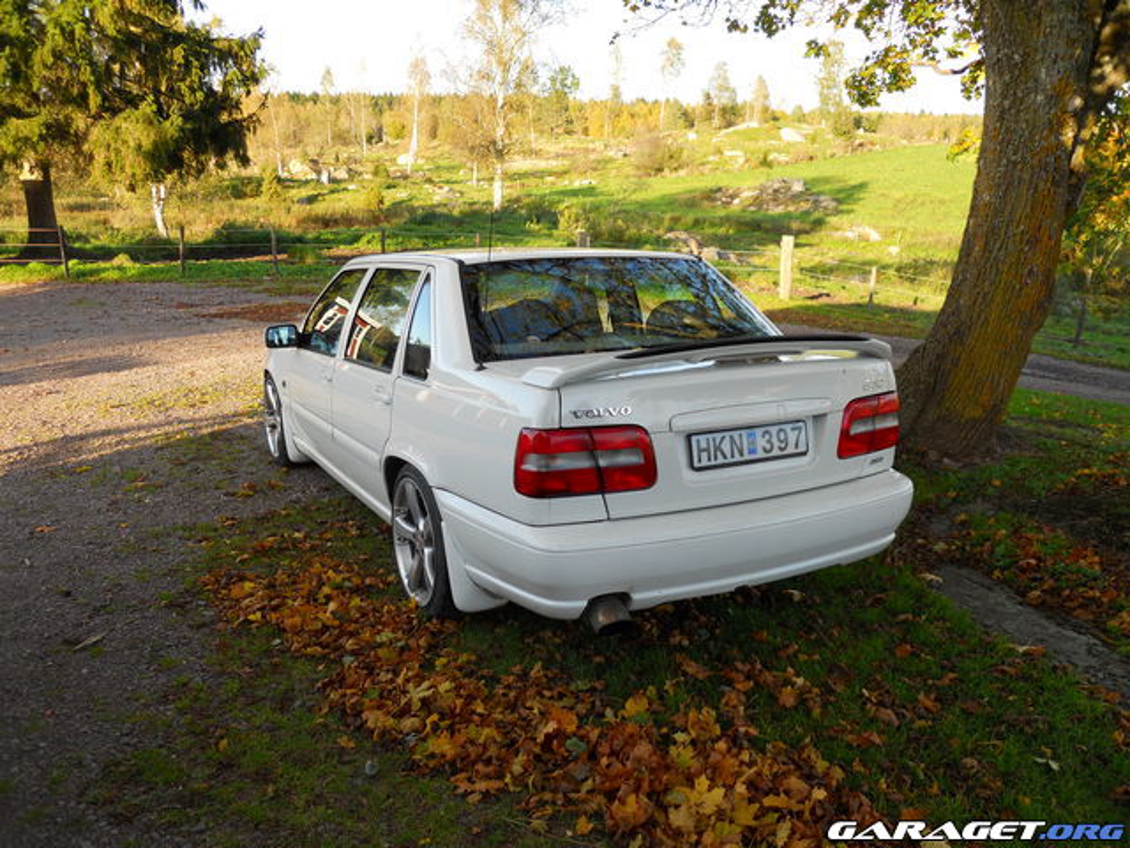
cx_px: 565
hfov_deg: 63.4
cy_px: 424
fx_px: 914
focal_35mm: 28
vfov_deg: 49.7
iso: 80
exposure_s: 1/200
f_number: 2.7
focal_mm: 5
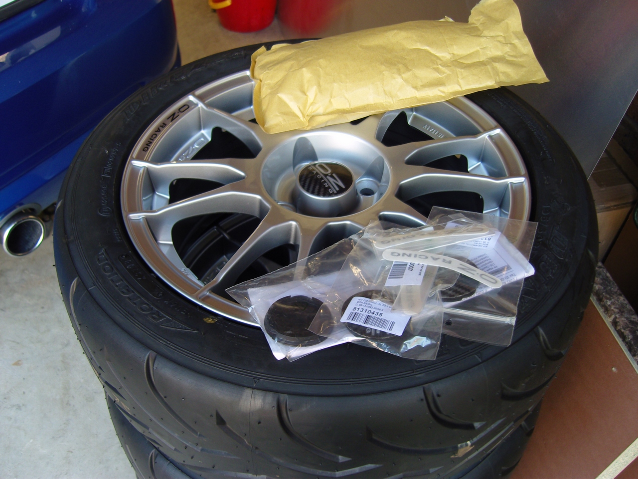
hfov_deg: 54.0
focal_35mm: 34
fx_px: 627
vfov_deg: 41.8
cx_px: 319
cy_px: 240
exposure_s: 1/40
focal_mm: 7.3
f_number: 2.8
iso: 100
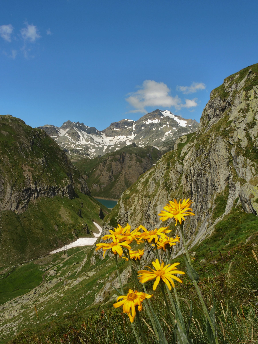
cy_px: 172
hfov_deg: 49.7
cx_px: 129
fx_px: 278
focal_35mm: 28
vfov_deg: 63.5
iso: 80
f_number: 8
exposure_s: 1/125
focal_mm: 6
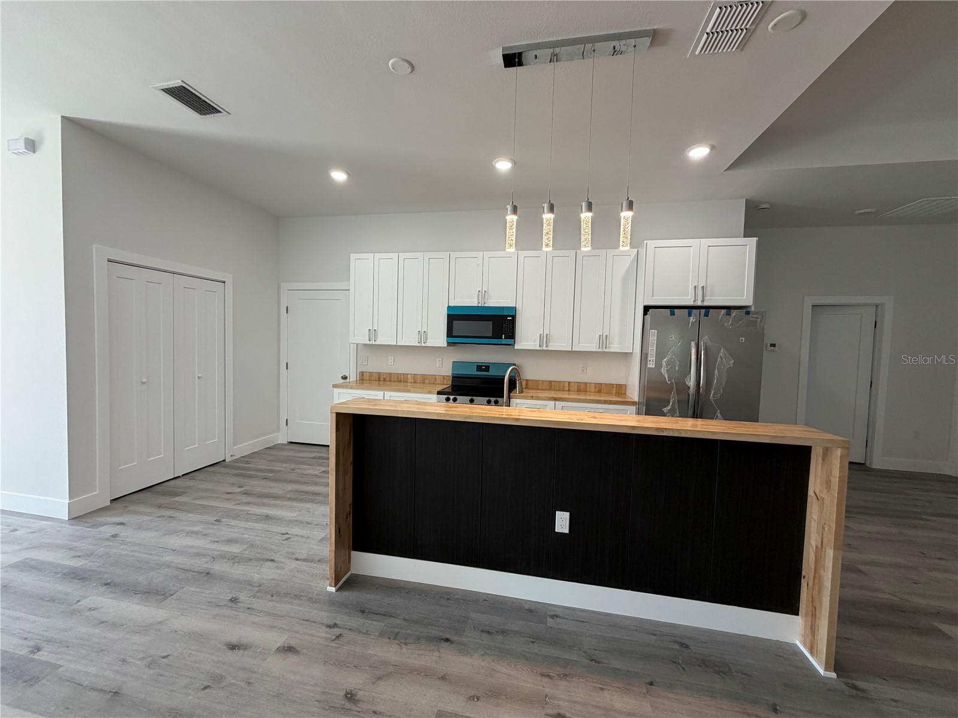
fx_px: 387
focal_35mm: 14
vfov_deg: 85.7
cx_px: 479
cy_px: 359
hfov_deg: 102.1
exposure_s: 1/120
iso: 200
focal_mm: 2.22
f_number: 2.2
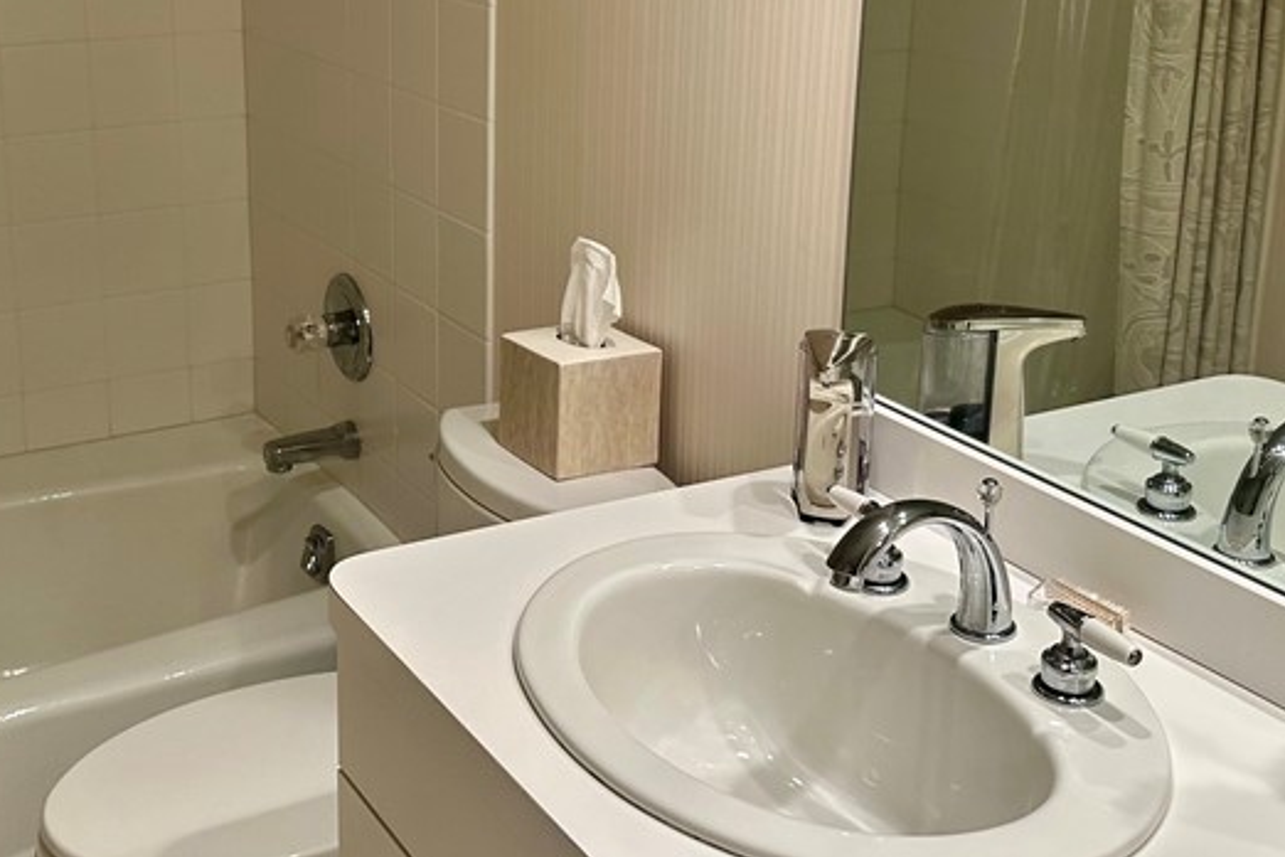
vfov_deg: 27.3
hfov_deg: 39.7
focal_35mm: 49
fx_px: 1749
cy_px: 246
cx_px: 399
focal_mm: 6.86
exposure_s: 1/120
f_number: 1.78
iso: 125
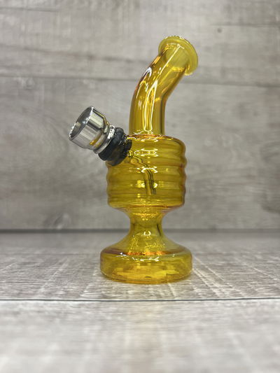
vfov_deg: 67.3
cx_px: 140
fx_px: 280
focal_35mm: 26
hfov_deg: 53.1
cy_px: 186
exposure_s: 1/100
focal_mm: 5.7
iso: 100
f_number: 1.5
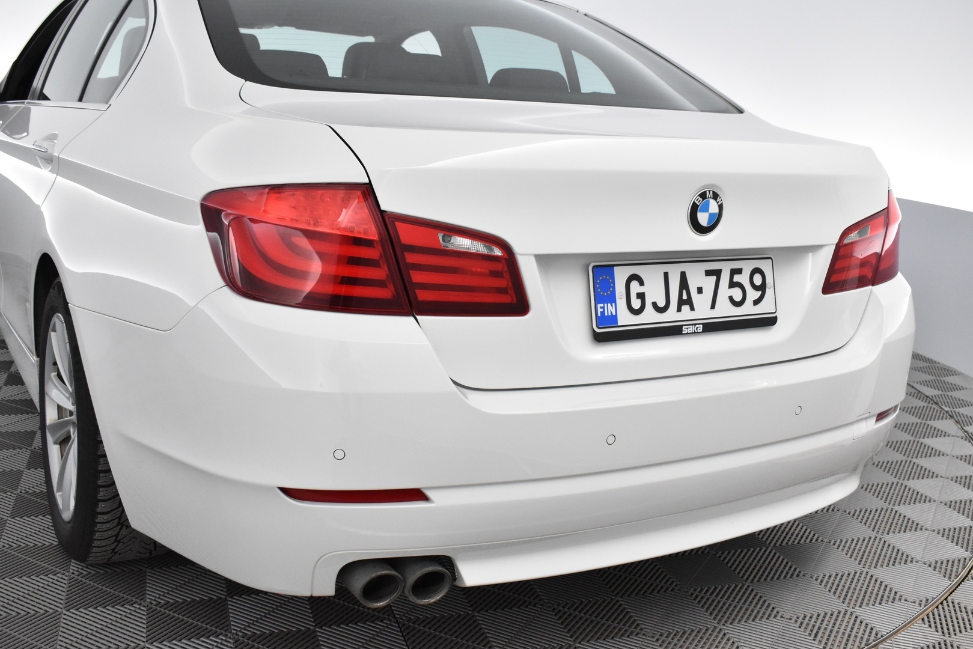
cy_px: 324
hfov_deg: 51.3
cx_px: 486
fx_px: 1014
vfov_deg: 35.5
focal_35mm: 38
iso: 3200
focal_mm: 25
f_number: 5.6
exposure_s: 1/125
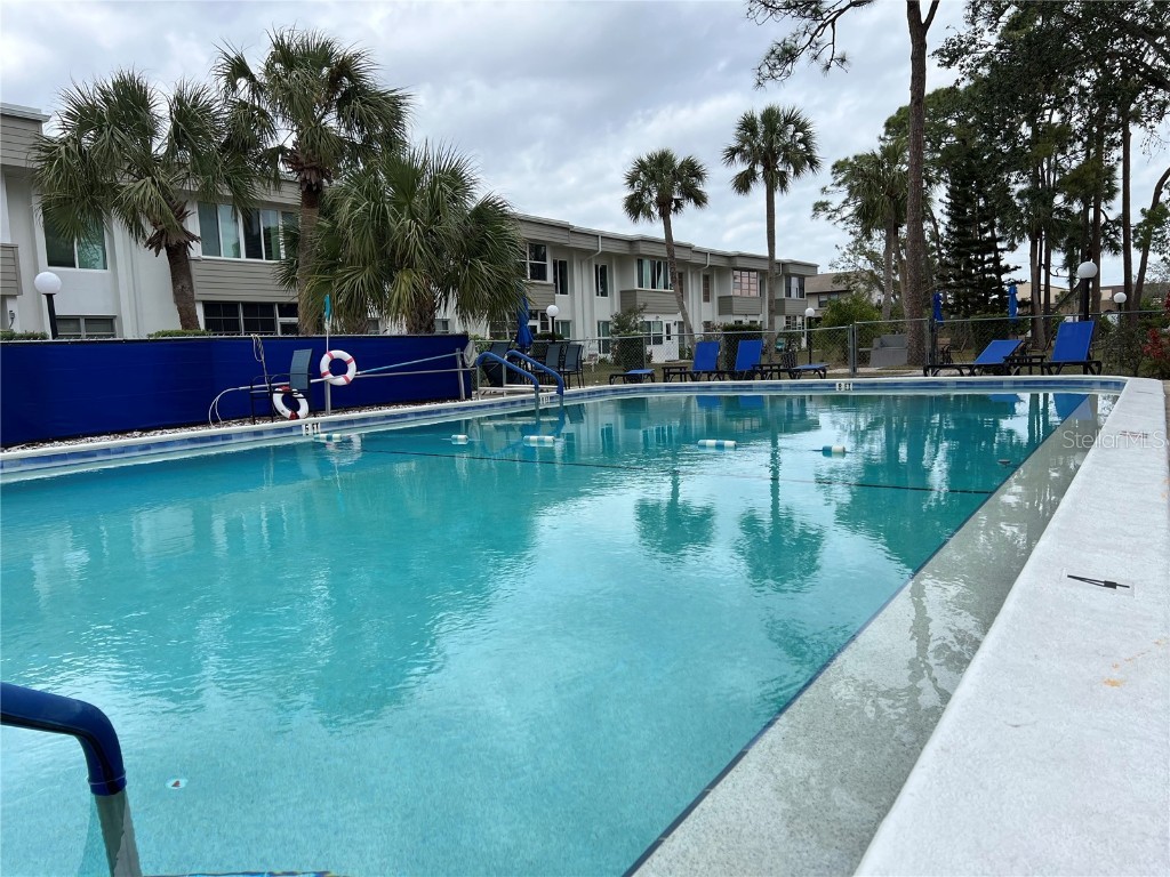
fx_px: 879
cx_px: 585
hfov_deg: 67.3
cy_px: 438
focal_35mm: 26
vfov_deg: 53.1
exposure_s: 1/1159
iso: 50
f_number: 1.5
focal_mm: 5.7
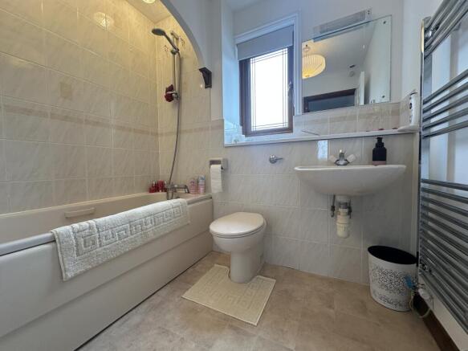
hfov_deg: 102.1
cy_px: 176
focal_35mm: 14
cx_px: 234
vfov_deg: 85.7
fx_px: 189
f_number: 2.2
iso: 125
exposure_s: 1/100
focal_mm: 2.22
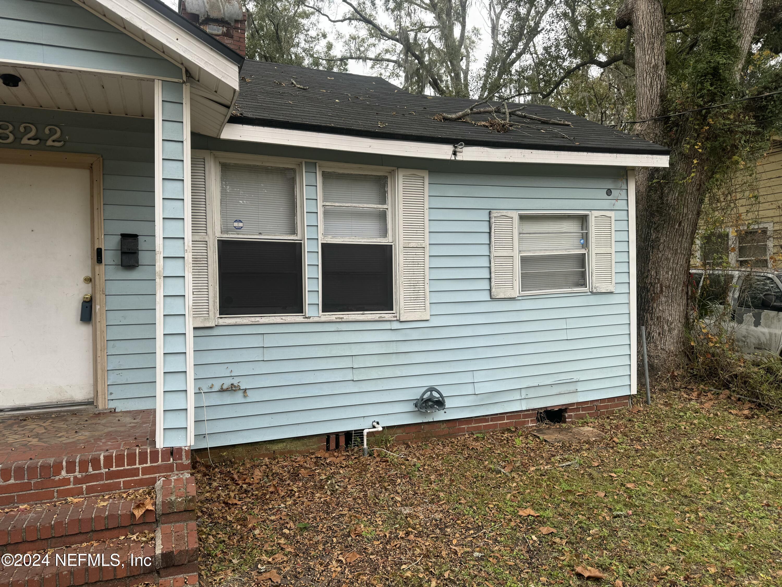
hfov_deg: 71.6
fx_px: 542
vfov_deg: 56.8
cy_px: 294
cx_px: 391
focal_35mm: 24
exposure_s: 1/123
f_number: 1.78
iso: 50
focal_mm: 6.76
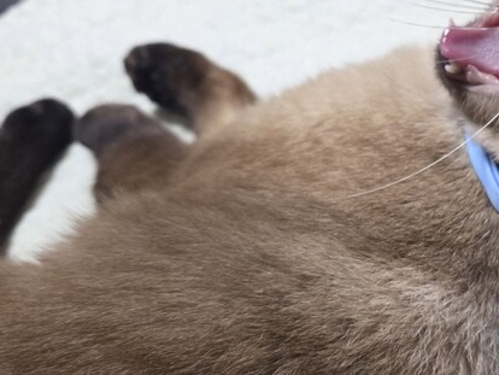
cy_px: 202
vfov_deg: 29.1
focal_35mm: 50
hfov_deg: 35.7
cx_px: 457
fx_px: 721
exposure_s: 1/120
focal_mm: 5.4
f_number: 1.8
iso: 640
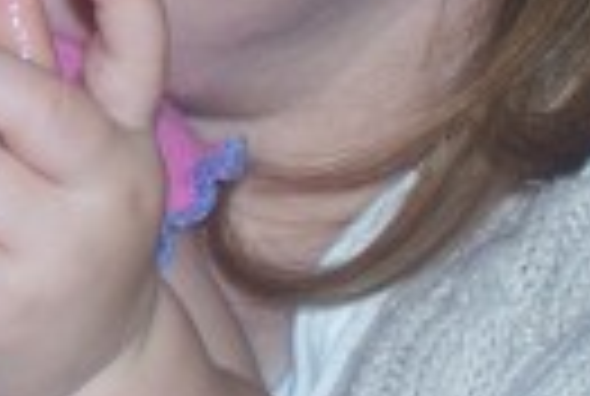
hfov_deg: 5.6
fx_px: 5963
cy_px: -326
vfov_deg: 3.8
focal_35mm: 363
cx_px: -275
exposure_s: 1/125
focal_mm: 17.5
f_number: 4
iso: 80
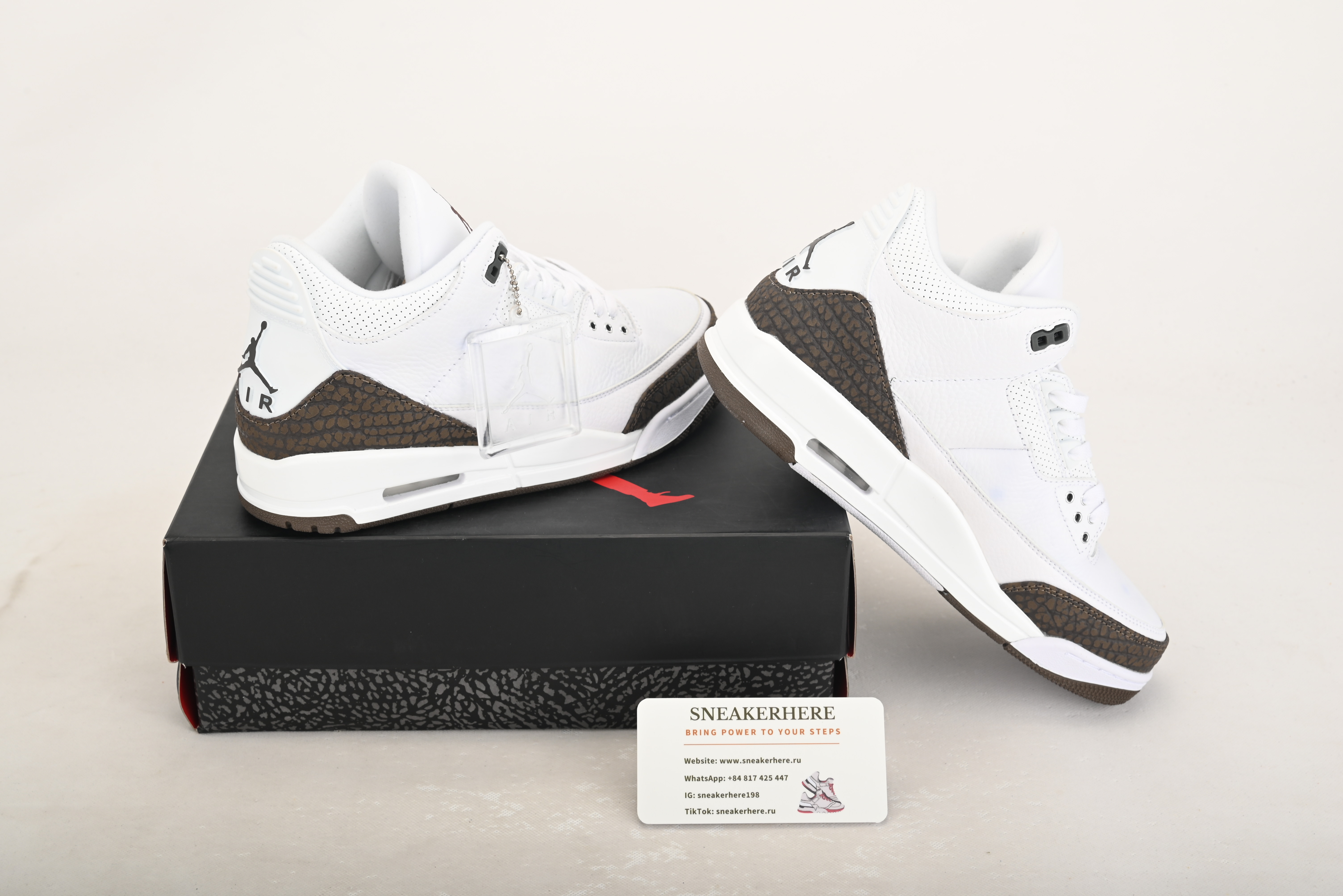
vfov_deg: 29.3
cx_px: 672
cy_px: 448
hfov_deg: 42.7
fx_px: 1717
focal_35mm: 46
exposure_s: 1/200
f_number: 11
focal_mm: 46
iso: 100
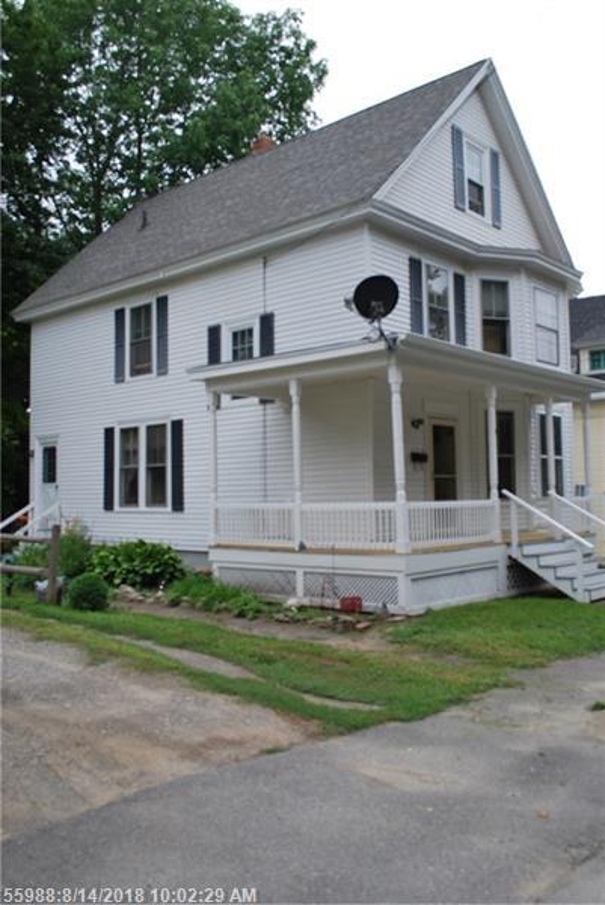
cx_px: 302
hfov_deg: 40.0
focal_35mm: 33
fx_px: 830
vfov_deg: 57.2
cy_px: 452
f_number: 6.3
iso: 100
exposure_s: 1/160
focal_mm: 22
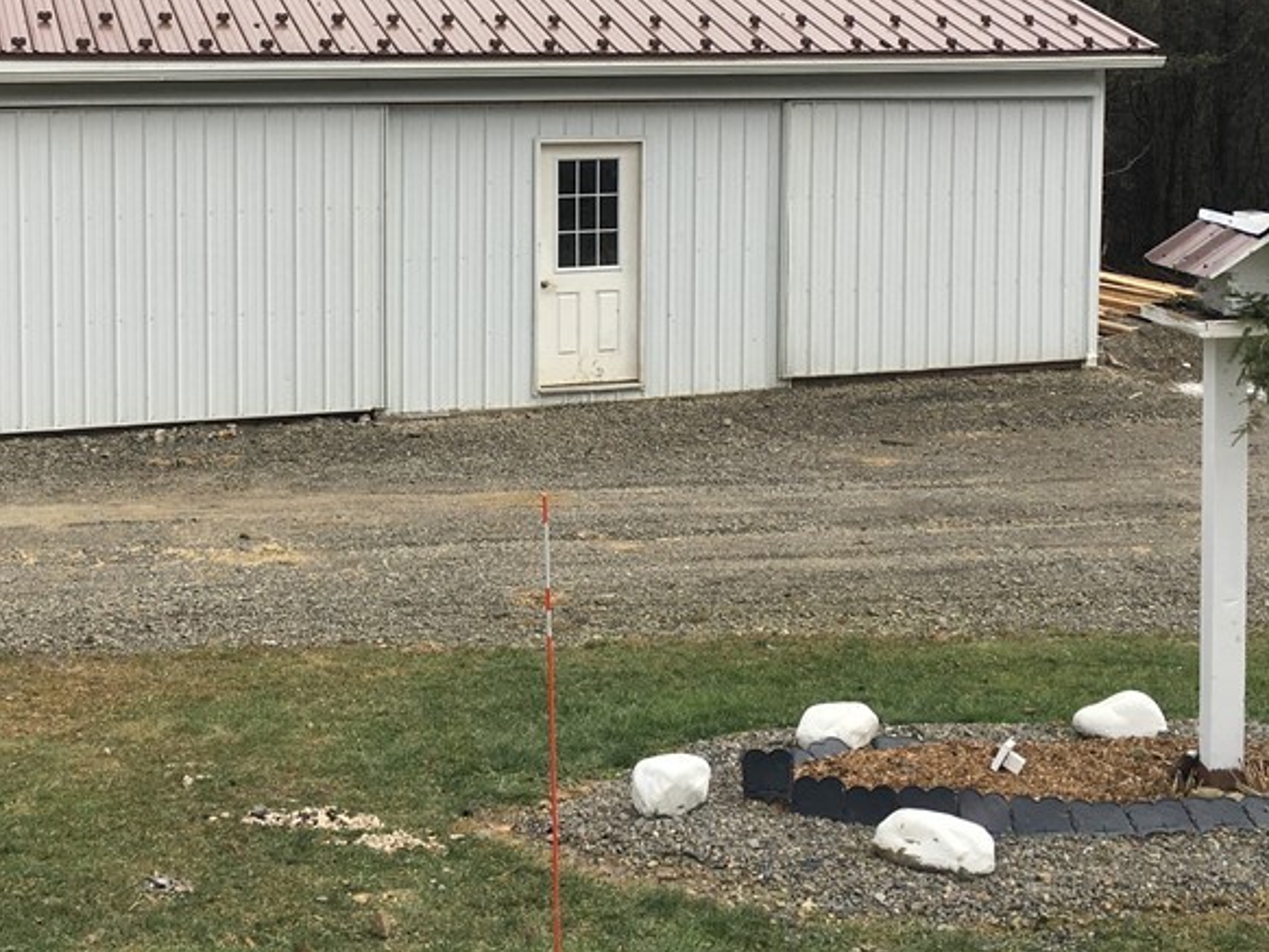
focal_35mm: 51
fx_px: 1870
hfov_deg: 37.4
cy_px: 118
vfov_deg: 27.7
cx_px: 523
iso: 25
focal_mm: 4.15
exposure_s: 1/657
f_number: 2.2
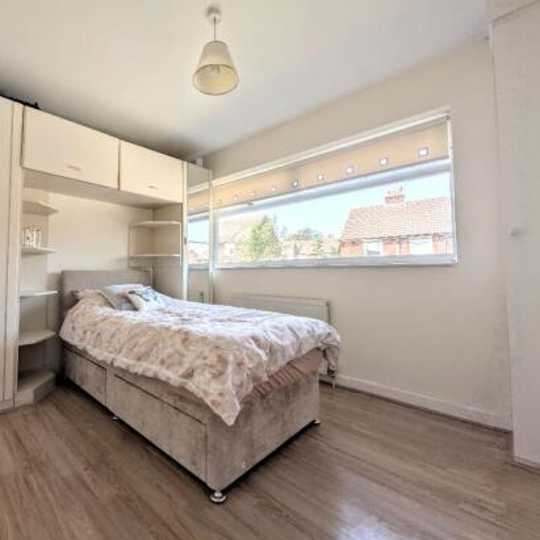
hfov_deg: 89.4
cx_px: 204
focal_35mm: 15
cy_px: 257
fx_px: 265
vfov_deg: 91.1
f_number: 1.7
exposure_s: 1/613
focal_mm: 2.02
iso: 58
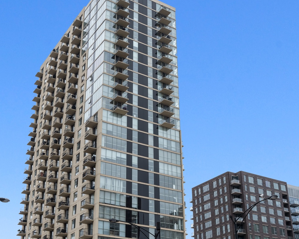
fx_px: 434
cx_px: 158
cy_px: 138
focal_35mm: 49
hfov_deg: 38.0
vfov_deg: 30.8
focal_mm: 30
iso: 200
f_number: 9.5
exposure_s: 1/250
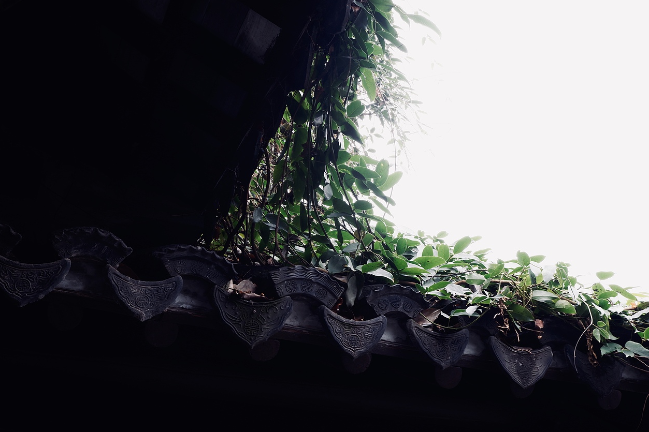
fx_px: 865
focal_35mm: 48
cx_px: 328
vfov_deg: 28.1
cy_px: 215
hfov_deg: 41.1
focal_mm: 31.4
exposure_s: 1/10
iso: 400
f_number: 11
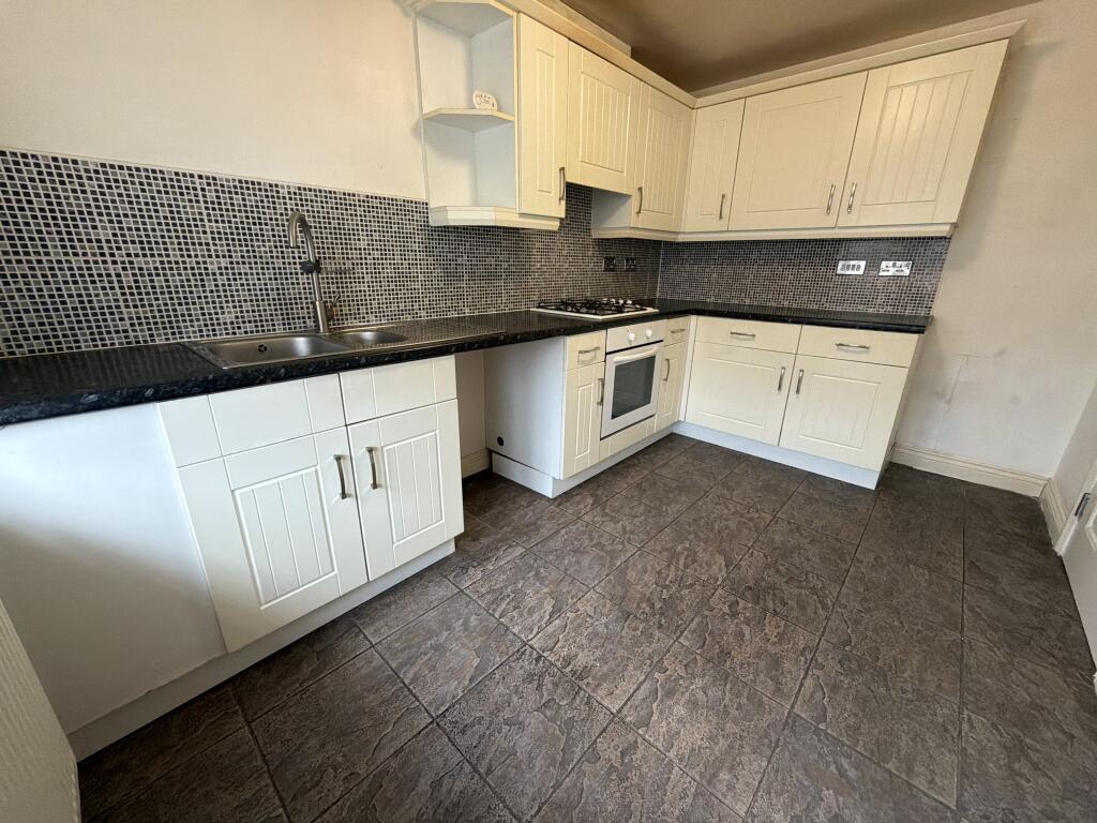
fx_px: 444
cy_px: 412
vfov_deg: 85.7
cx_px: 548
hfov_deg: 102.1
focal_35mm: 14
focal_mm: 2.22
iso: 250
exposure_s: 1/50
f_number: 2.2
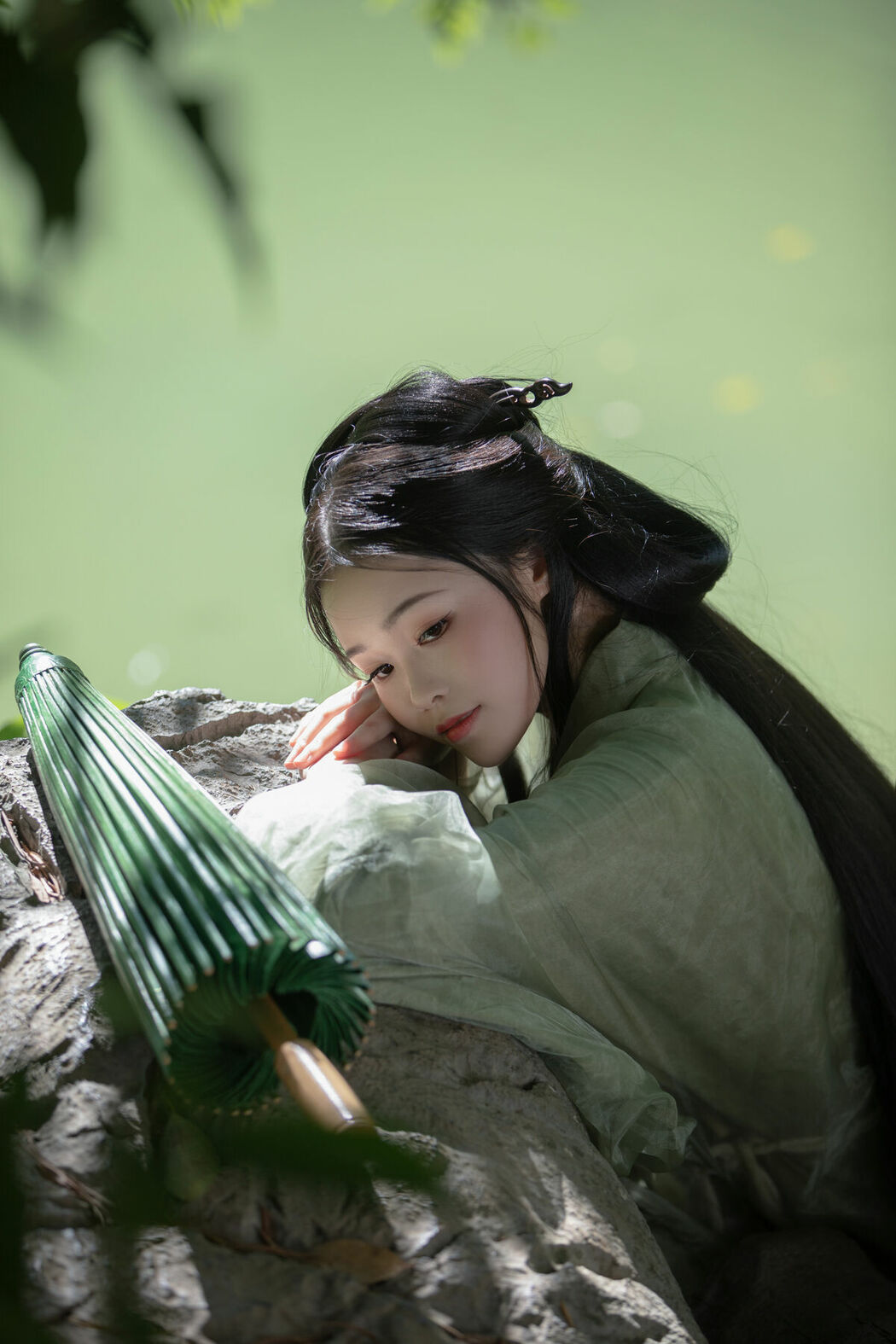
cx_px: 448
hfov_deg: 11.1
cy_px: 672
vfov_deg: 16.5
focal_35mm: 124
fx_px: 4629
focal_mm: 125
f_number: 2.8
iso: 125
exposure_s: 1/320
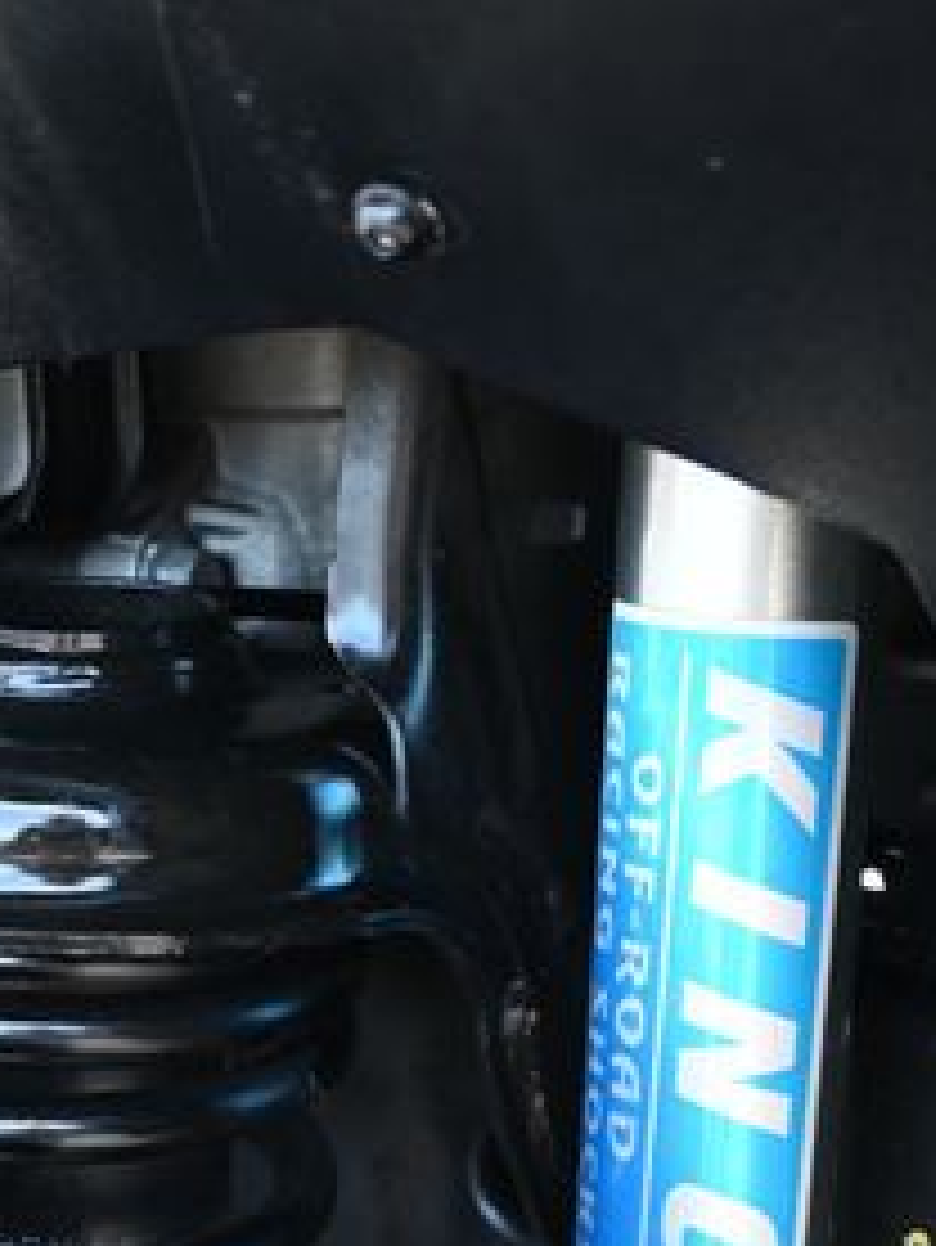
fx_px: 2578
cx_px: 482
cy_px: 949
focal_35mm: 72
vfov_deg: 26.8
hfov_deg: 20.6
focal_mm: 21.5
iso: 560
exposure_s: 1/125
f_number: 4
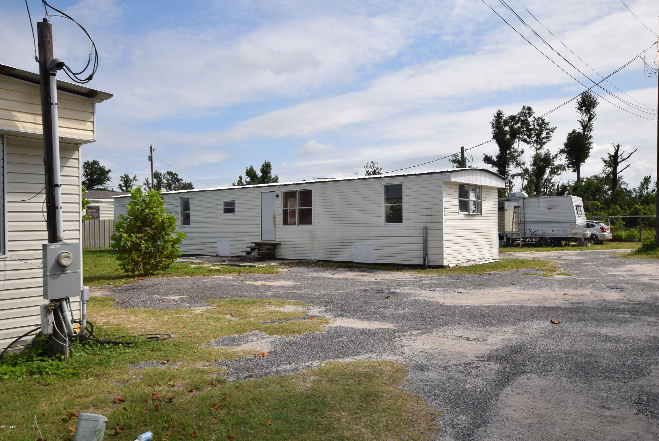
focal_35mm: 30
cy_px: 220
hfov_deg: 61.9
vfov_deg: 43.7
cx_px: 330
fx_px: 550
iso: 100
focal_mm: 20
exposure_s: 1/200
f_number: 13
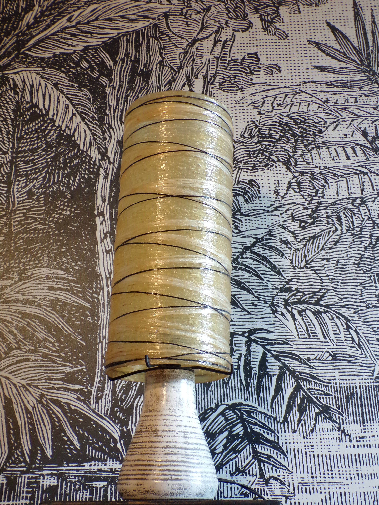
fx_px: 613
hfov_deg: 34.3
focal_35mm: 42
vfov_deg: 44.8
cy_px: 252
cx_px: 190
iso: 200
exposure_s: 1/20
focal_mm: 7.6
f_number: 3.4
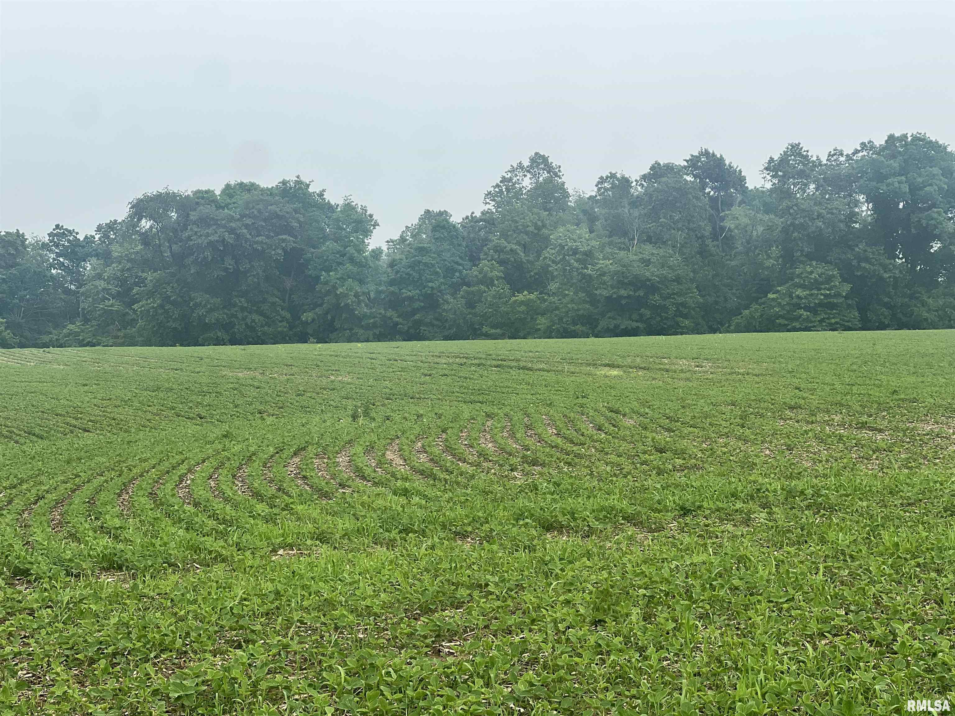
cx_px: 478
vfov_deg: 19.1
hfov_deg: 25.3
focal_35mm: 77
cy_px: 358
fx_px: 2124
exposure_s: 1/376
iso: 32
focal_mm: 9
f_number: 2.8
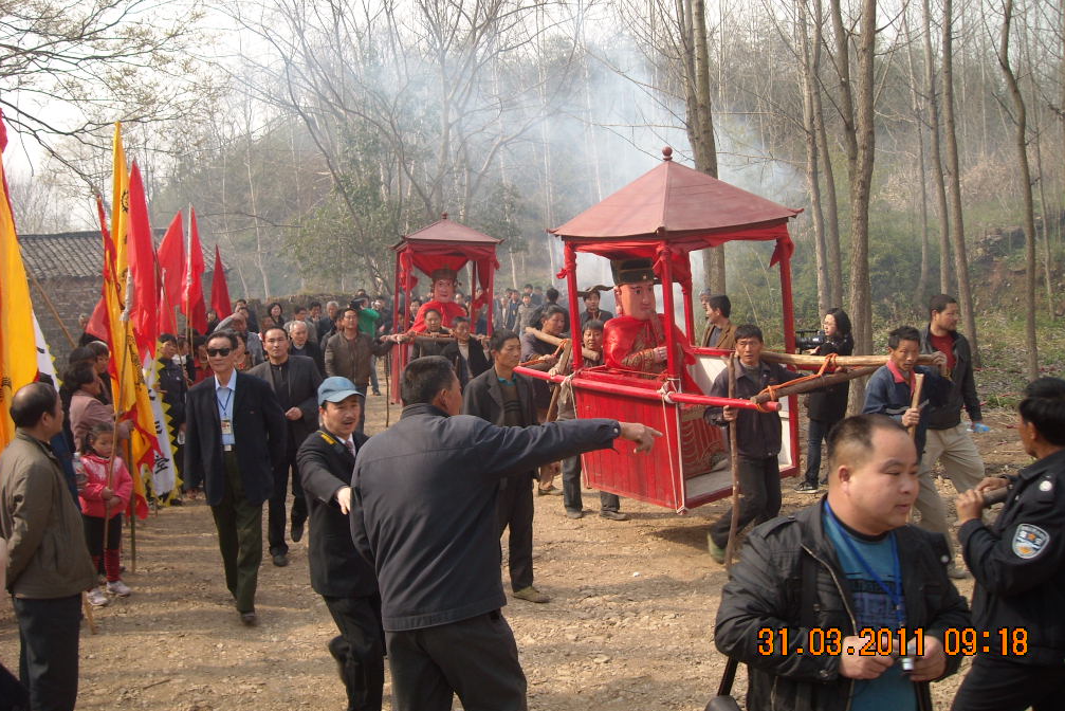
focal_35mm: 37
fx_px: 1095
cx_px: 533
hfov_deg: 51.9
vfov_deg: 35.9
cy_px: 321
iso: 64
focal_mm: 5.7
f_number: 5.6
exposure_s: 1/109
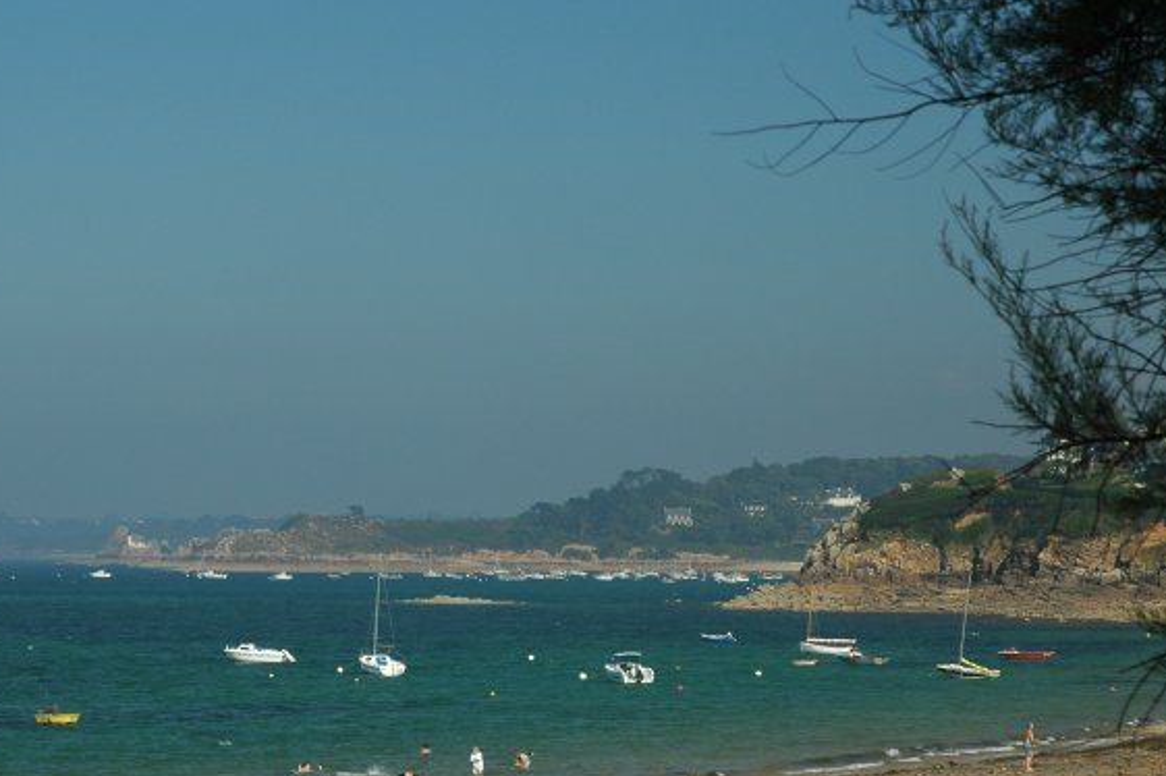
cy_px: 502
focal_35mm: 111
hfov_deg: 18.4
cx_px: 434
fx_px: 3593
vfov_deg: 12.3
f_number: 9
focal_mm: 52
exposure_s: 1/125
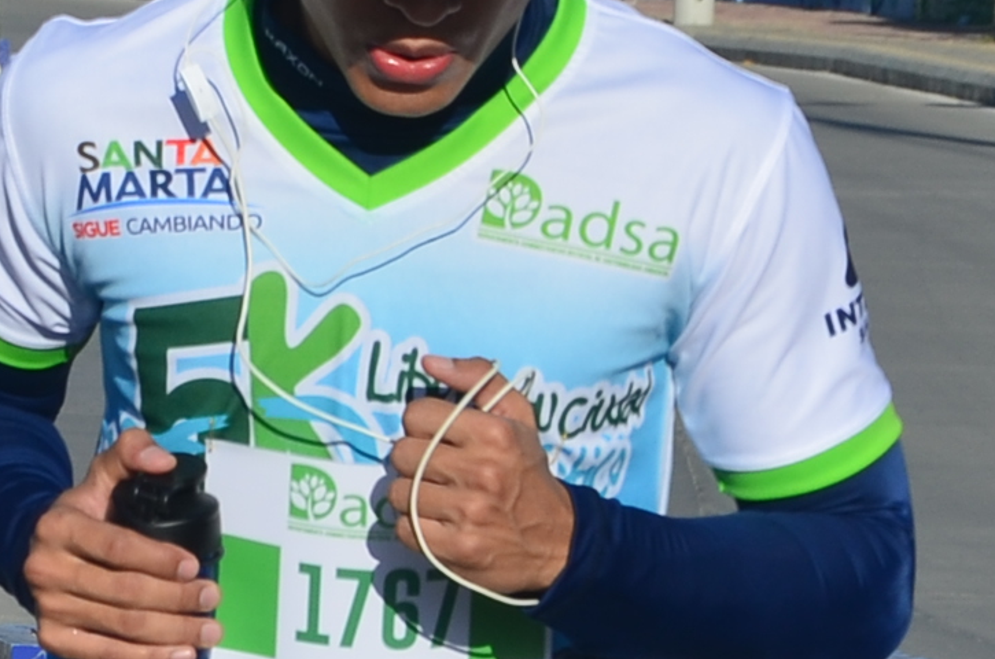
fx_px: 13072
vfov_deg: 2.9
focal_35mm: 474
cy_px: 704
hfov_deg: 4.3
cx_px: -1150
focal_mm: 62
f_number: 9
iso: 125
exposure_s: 1/250
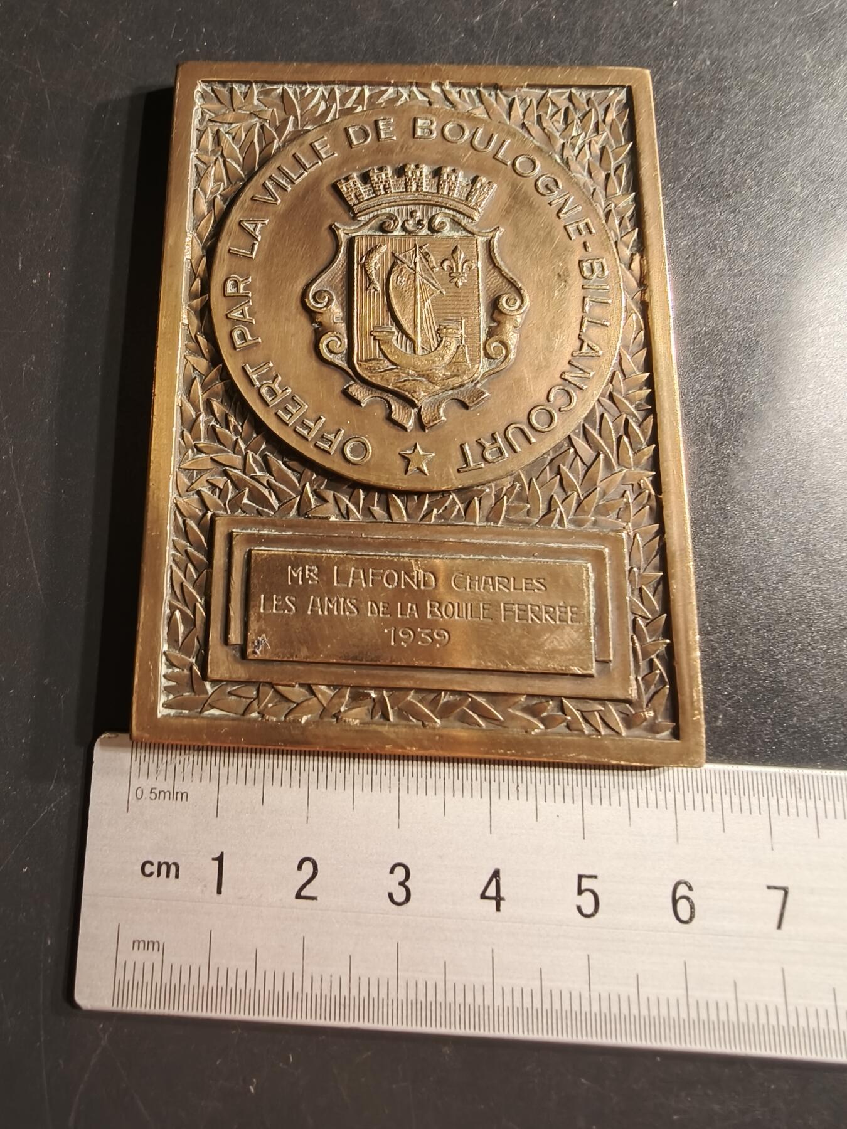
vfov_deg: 73.9
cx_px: 424
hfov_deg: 58.9
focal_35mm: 23
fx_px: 750
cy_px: 564
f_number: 2
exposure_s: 1/50
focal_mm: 2.32
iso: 160
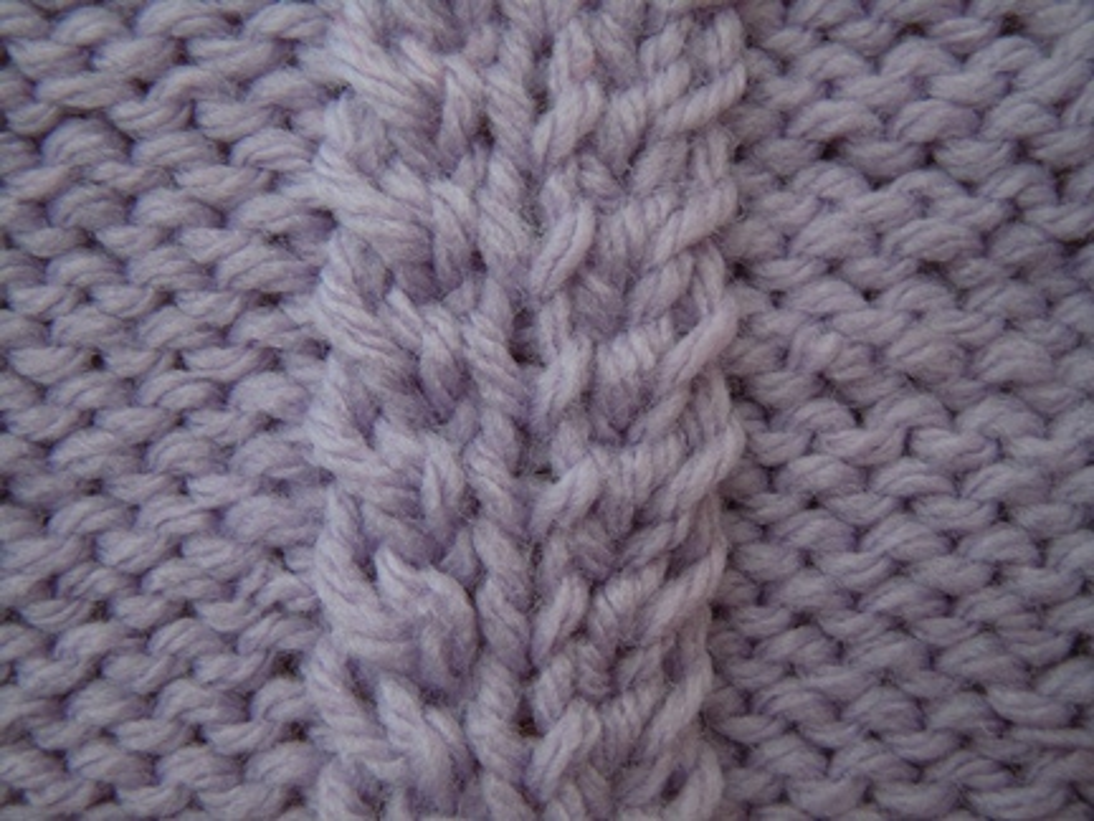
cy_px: 410
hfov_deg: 28.6
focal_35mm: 68
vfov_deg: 21.6
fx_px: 2149
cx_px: 547
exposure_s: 1/8
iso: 400
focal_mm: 12.2
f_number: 4.1
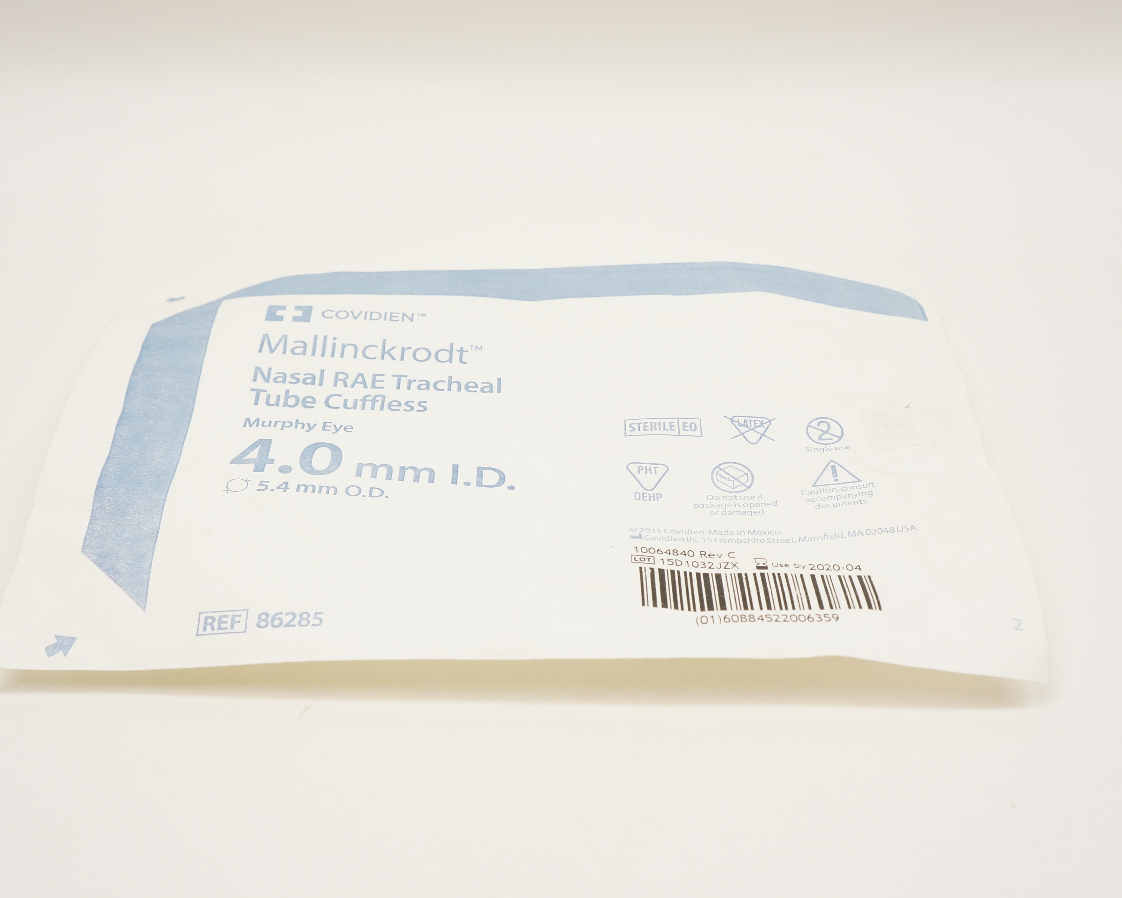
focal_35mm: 43
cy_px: 451
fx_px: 1414
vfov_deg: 35.2
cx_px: 533
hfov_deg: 43.3
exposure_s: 1/60
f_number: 6.3
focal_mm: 25
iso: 400
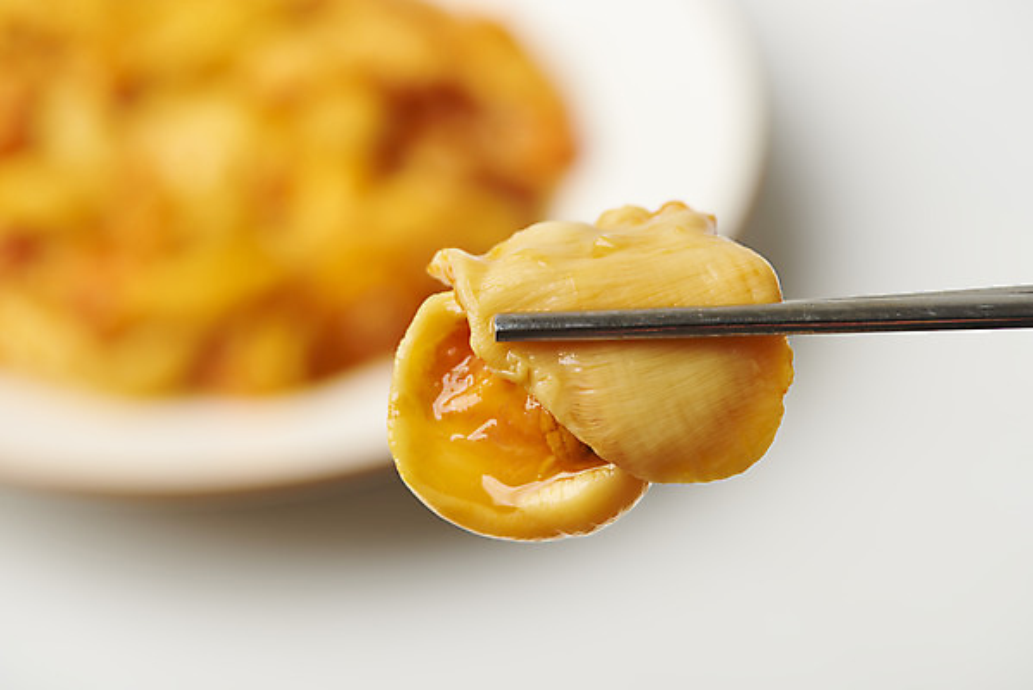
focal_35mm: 105
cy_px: 345
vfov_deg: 13.1
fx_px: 3014
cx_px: 516
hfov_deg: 19.4
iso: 100
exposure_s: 1/125
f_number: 9
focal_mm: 105
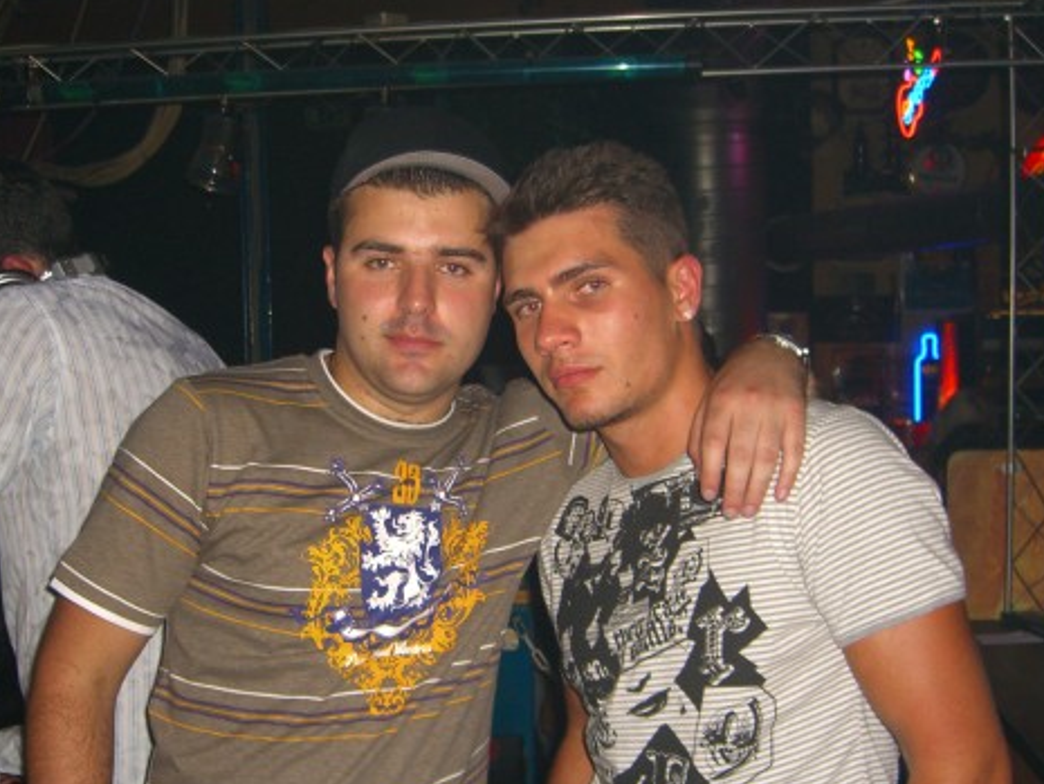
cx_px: 442
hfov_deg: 38.8
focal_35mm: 49
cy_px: 452
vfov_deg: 29.6
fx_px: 1478
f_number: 2.8
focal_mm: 7.9
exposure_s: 1/60
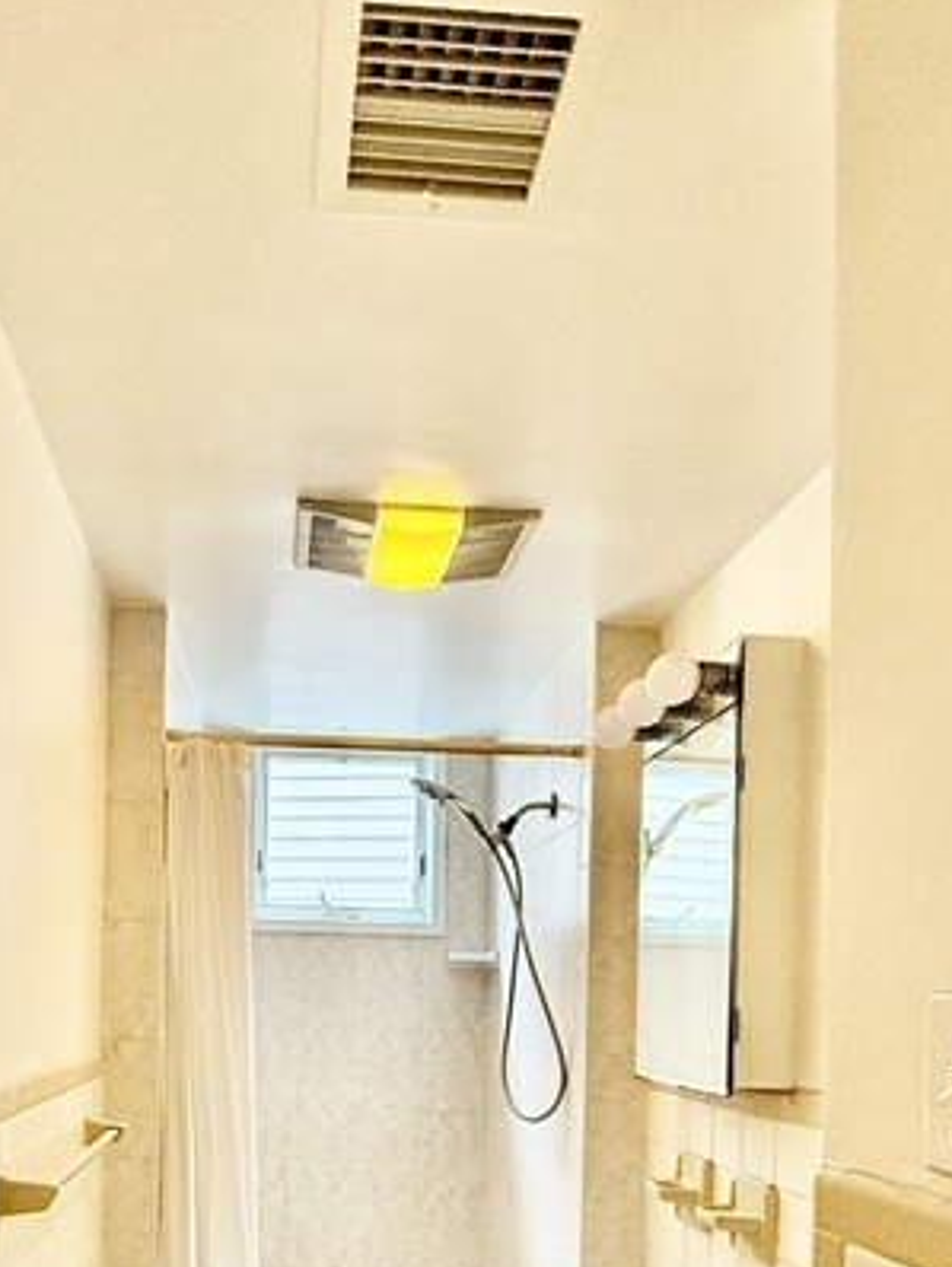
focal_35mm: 27
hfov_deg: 50.5
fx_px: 989
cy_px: 1003
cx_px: 322
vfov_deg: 60.4
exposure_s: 1/60
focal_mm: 2.22
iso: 500
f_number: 2.2
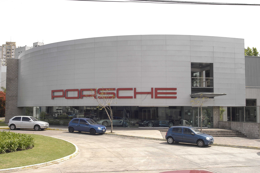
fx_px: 325
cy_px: 86
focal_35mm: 45
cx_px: 130
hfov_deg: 43.6
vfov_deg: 29.8
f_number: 11
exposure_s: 1/1000
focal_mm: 30
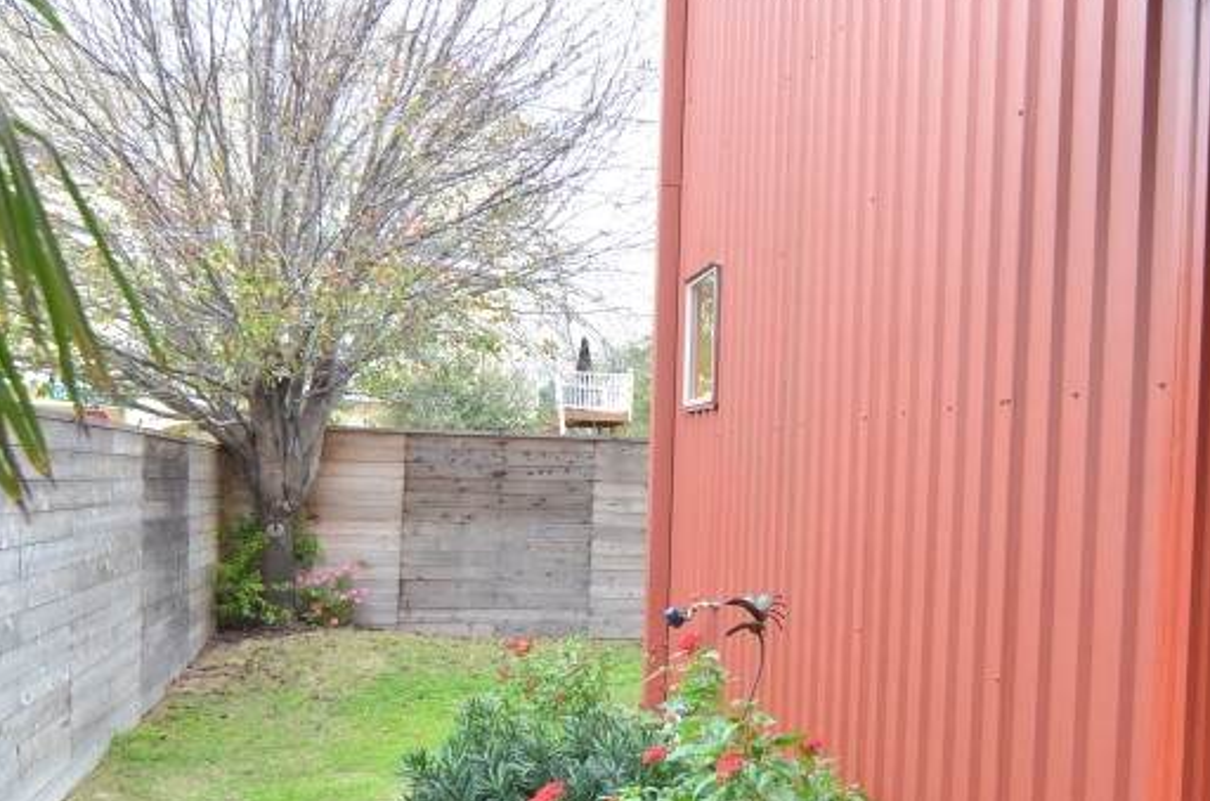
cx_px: 678
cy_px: 520
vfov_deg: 36.4
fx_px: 1207
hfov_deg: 53.1
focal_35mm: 36
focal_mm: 12
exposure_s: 1/50
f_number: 4
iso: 100
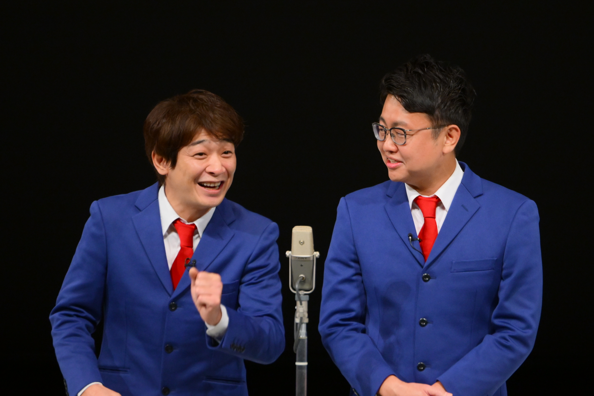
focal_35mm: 600
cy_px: 198
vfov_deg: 2.3
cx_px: 297
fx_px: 9899
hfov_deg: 3.4
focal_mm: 400
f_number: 5.6
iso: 3200
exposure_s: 1/200
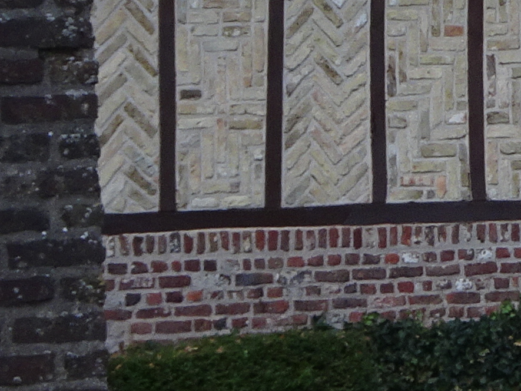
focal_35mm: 343
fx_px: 5163
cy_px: -386
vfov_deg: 4.3
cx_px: 1308
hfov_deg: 5.5
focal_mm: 10.59
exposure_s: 1/80
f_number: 4.5
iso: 80
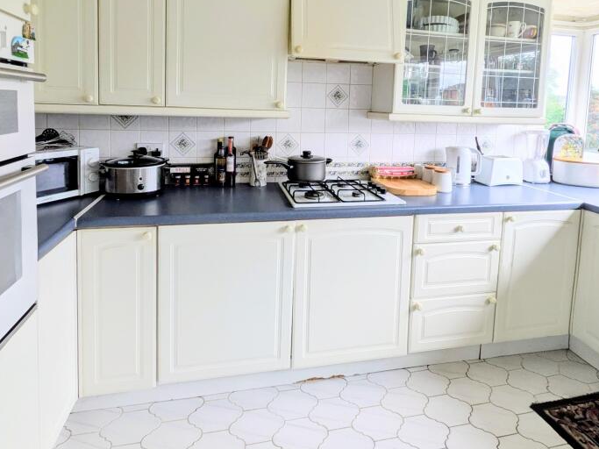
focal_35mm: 21
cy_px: 134
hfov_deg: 79.0
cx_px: 302
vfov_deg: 61.2
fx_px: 363
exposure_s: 1/300
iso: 48
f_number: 2.2
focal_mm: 1.83
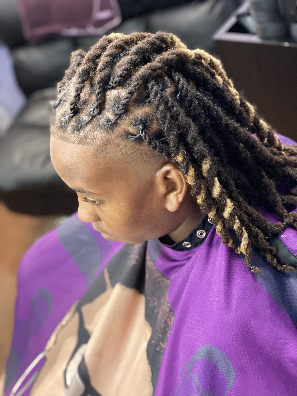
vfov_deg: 36.8
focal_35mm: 52
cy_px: 198
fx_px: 595
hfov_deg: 28.0
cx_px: 148
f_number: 2
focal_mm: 6
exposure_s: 1/24
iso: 320
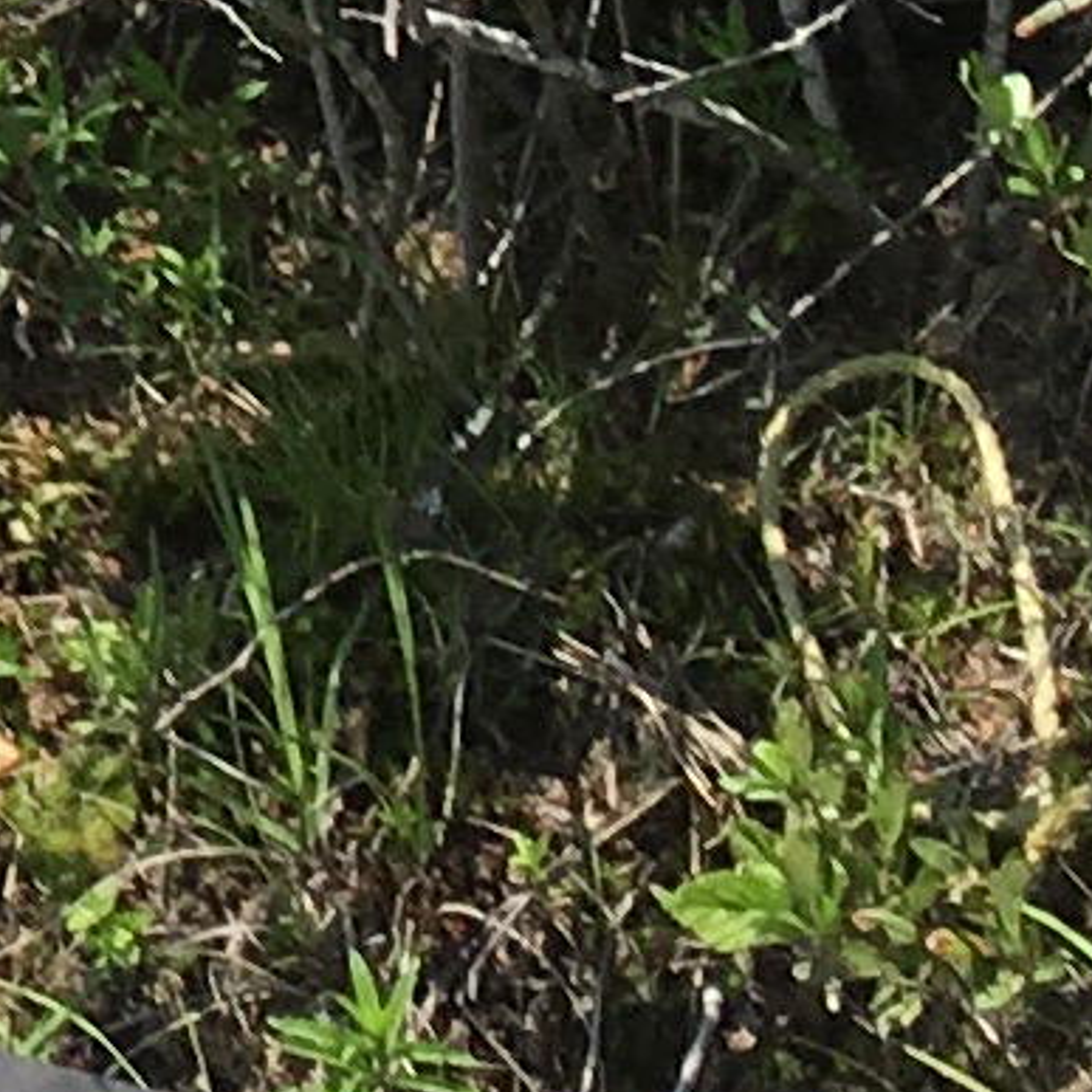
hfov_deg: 5.7
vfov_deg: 6.4
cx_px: -3208
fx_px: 9529
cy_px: -807
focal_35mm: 267
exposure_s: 1/916
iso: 25
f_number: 2.2
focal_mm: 4.15
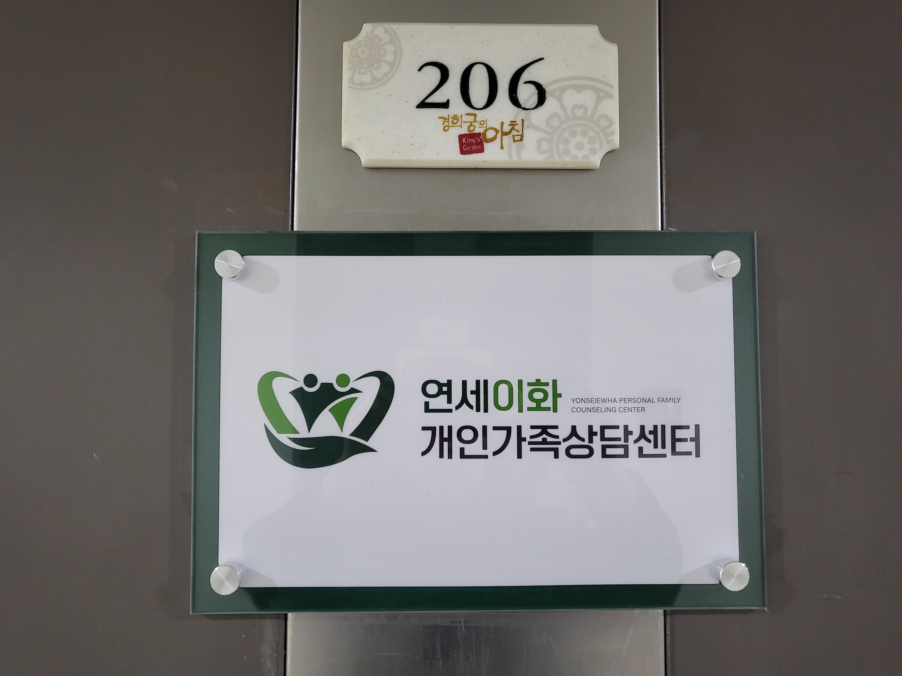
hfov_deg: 67.3
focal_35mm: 26
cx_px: 451
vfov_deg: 53.1
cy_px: 338
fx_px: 677
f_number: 1.8
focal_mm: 4.25
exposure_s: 1/40
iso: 640
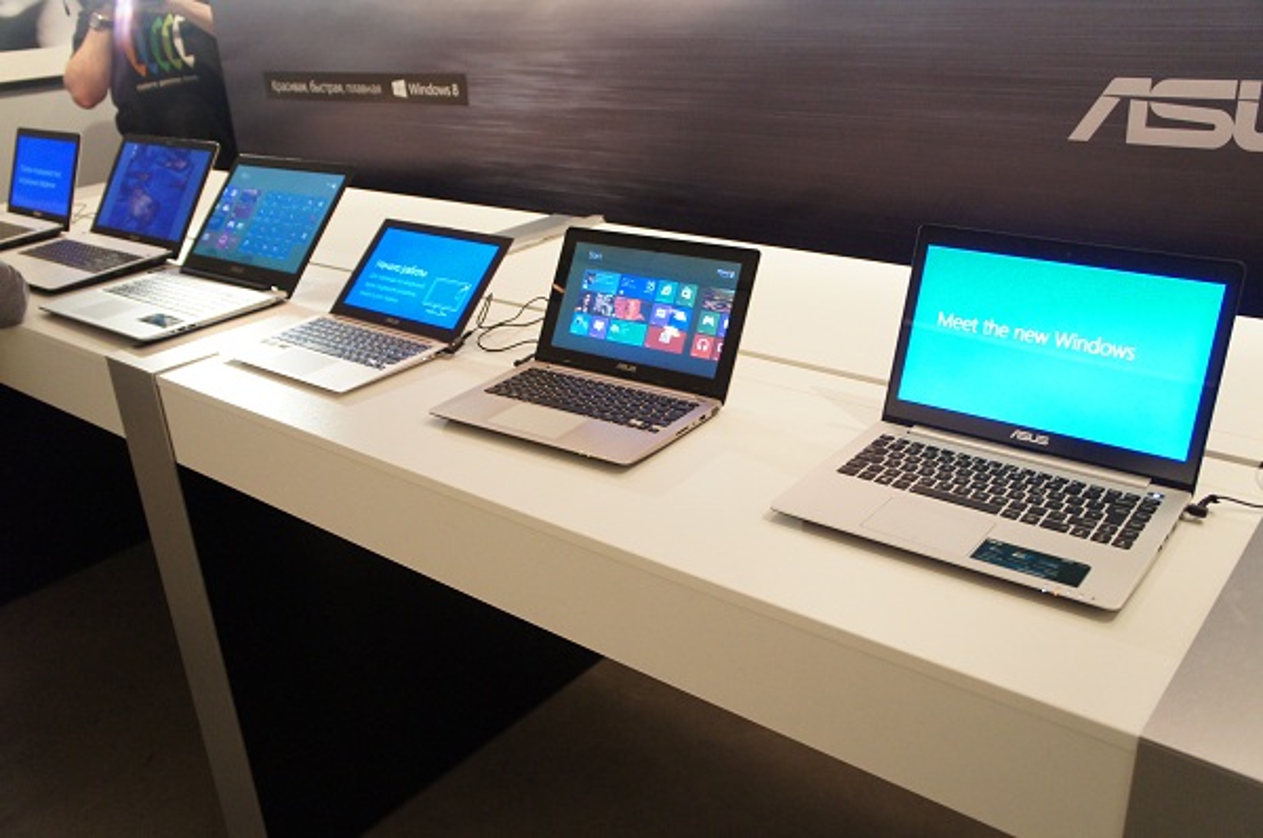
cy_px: 419
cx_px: 632
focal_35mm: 30
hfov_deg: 62.0
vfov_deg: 43.5
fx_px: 1051
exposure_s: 1/40
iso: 1600
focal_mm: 20
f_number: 3.5
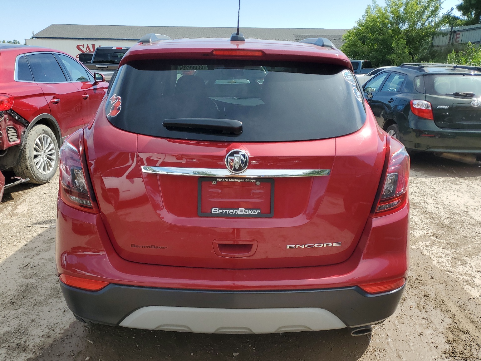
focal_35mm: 27
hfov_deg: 65.3
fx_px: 375
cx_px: 235
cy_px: 182
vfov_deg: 51.4
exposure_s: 1/2500
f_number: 1.5
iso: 50
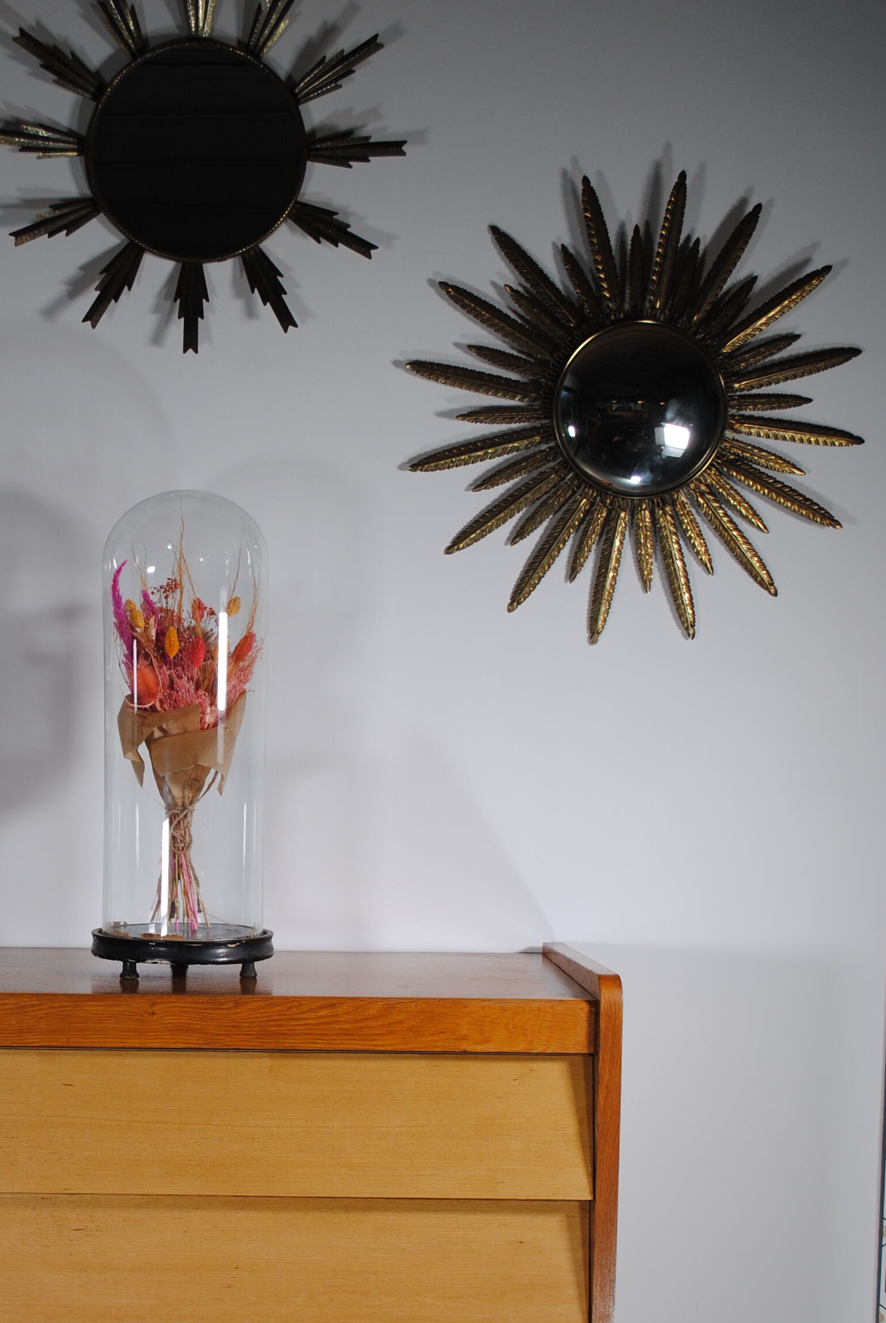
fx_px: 2245
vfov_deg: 32.5
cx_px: 184
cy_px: 914
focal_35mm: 61
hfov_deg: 22.0
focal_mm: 24
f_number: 5.6
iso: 100
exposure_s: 1/25
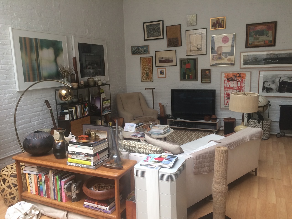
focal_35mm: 29
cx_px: 146
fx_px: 245
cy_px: 110
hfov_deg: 61.7
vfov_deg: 48.2
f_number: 2.2
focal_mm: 4.15
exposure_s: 1/40
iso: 40
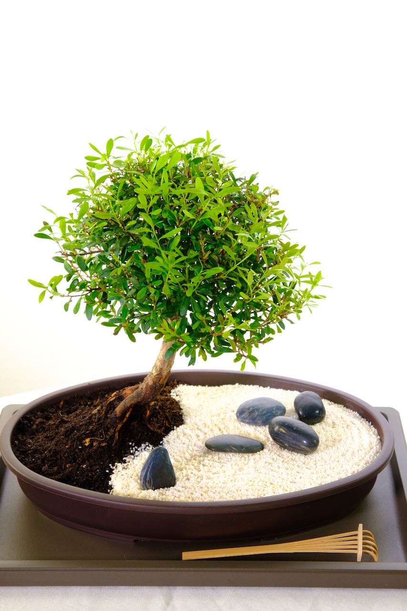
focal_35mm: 76
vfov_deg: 26.6
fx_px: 1288
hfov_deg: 18.0
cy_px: 306
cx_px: 204
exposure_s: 1/15
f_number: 11
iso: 1000
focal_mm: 50.5
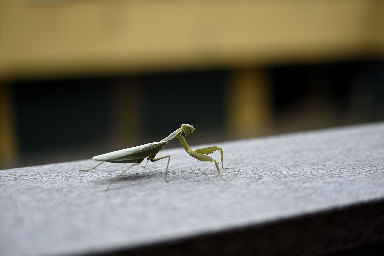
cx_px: 192
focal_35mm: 50
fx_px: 533
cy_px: 128
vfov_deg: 27.0
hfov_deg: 39.6
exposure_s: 1/320
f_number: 2
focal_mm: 50
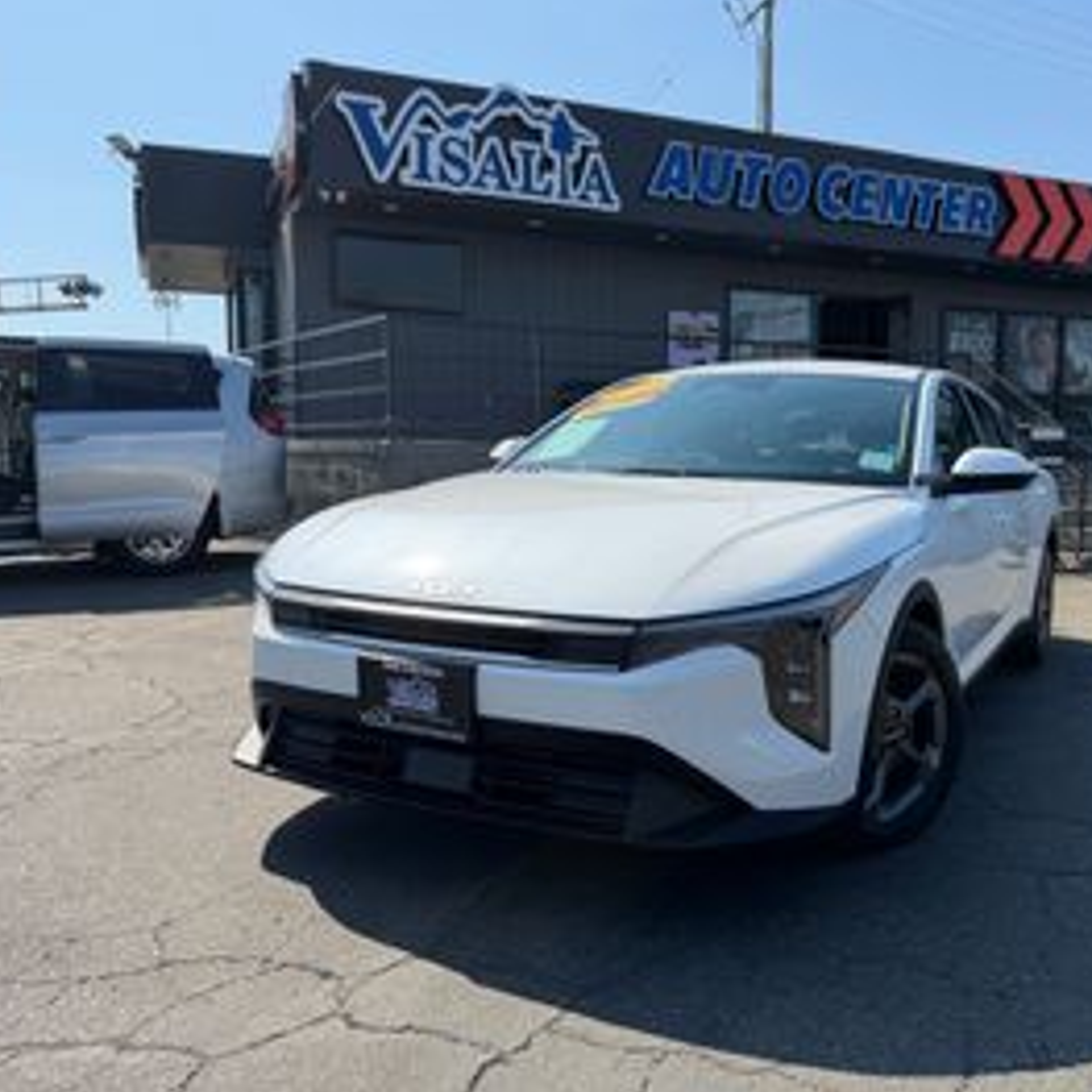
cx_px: 702
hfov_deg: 54.8
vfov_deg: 55.6
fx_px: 1035
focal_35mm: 29
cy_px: 540
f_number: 1.78
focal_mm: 6.76
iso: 100
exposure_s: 1/5714
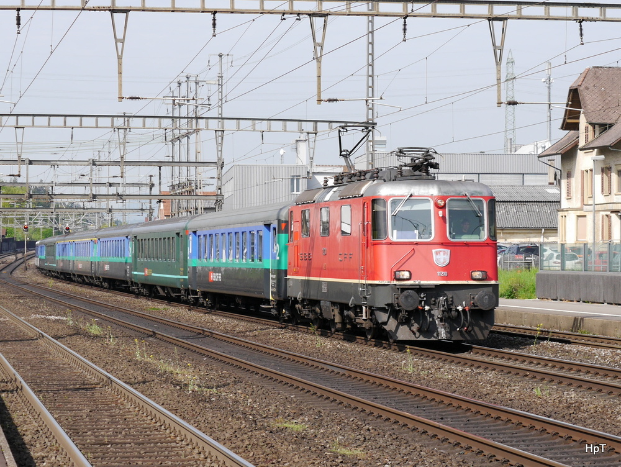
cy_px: 234
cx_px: 310
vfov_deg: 16.4
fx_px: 1616
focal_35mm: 90
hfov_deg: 21.8
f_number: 6.3
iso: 160
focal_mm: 45
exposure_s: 1/400
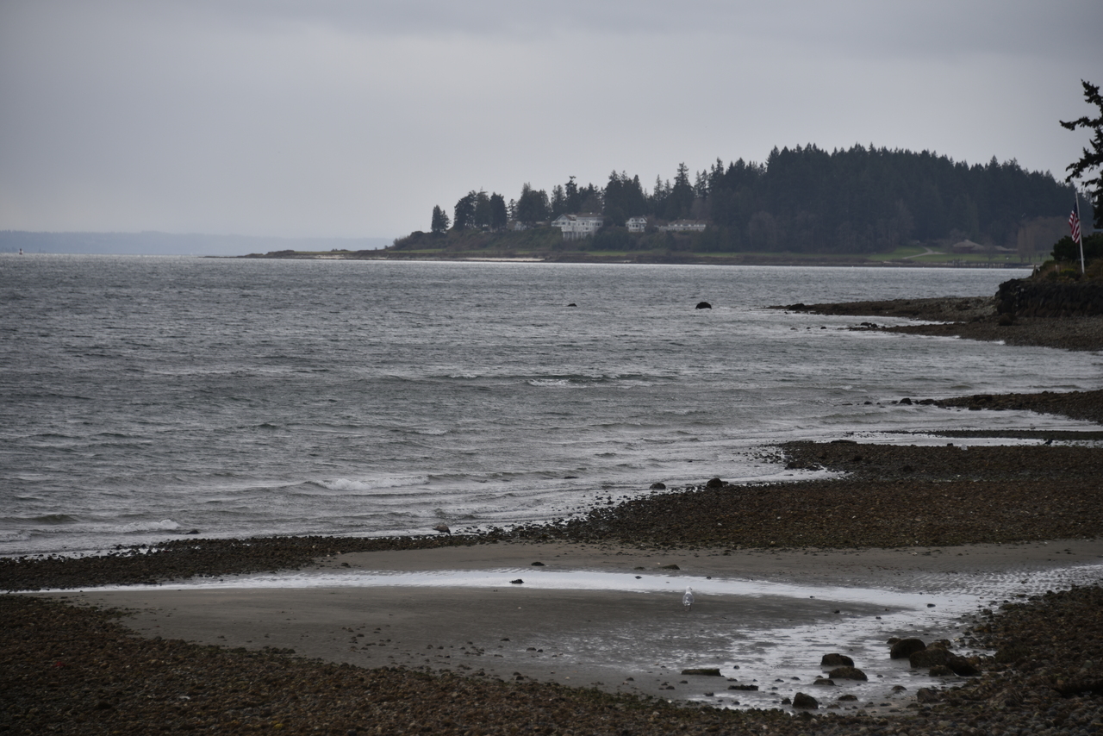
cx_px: 552
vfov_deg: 8.1
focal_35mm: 170
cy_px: 368
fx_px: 5209
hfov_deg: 12.1
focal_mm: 170
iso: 110
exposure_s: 1/400
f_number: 5.6
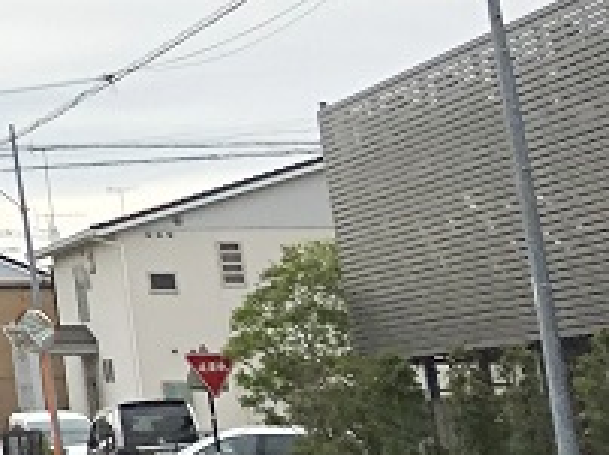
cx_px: -1203
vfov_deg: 8.4
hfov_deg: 9.4
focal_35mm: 168
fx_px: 2952
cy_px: -398
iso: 20
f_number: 1.8
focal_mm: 3.99
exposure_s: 1/360
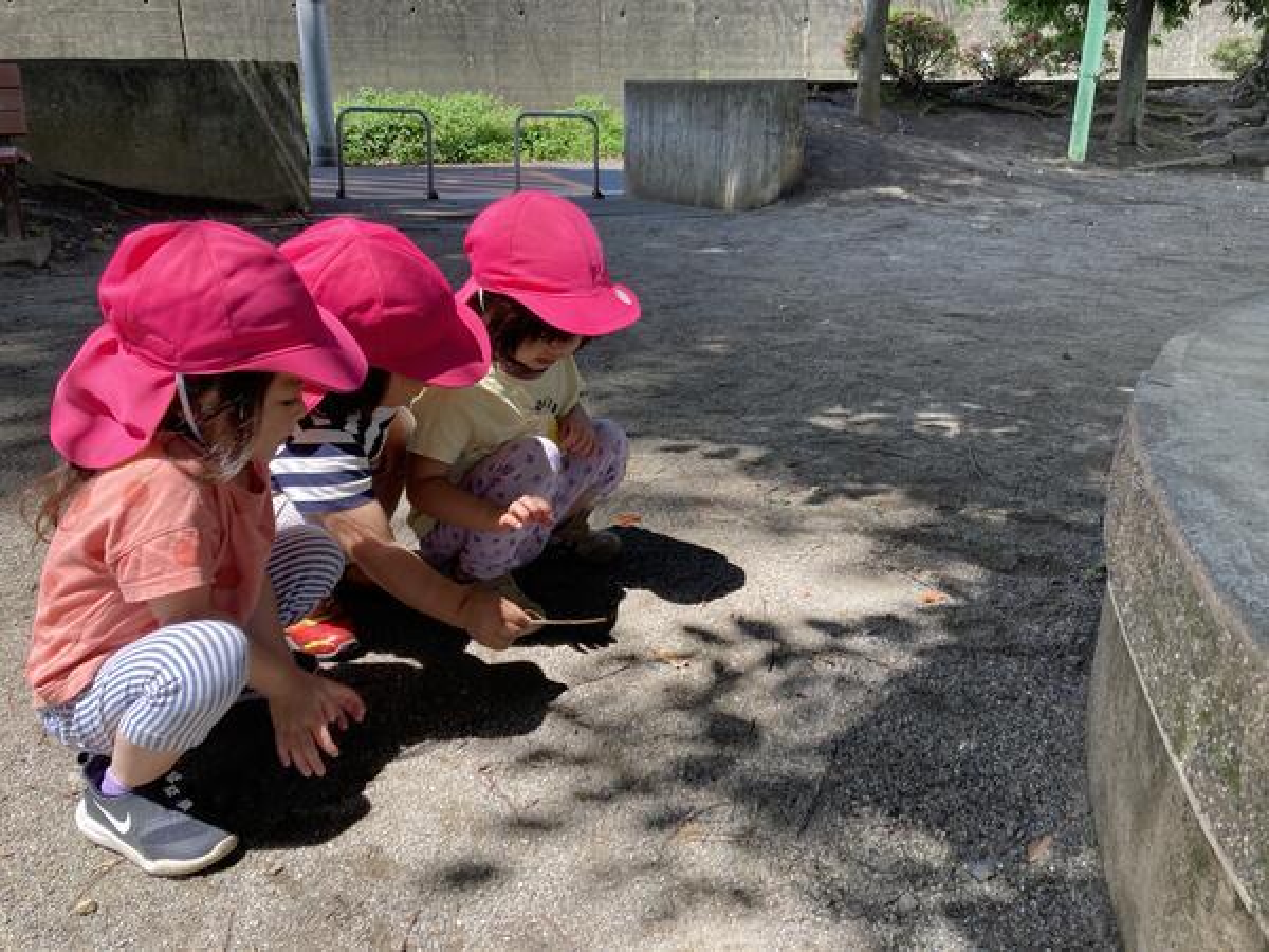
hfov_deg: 63.4
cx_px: 634
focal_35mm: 28
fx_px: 1026
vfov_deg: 49.7
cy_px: 476
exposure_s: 1/354
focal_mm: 3.99
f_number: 1.8
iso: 20
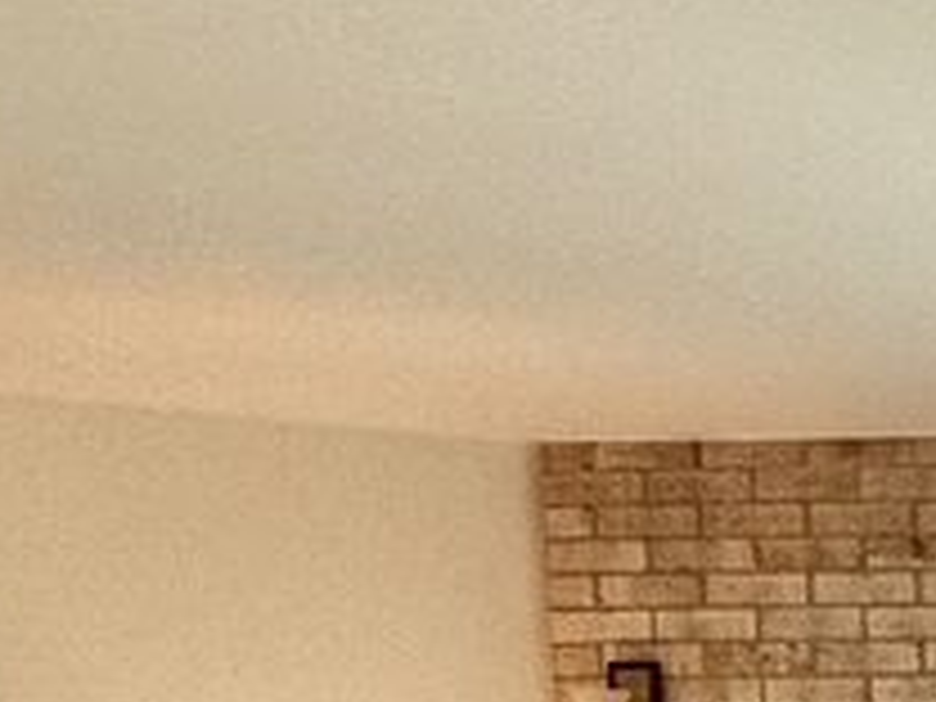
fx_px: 2623
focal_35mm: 97
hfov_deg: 16.1
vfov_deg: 14.0
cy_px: 1148
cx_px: 1822
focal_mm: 2.22
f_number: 2.2
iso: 125
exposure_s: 1/120
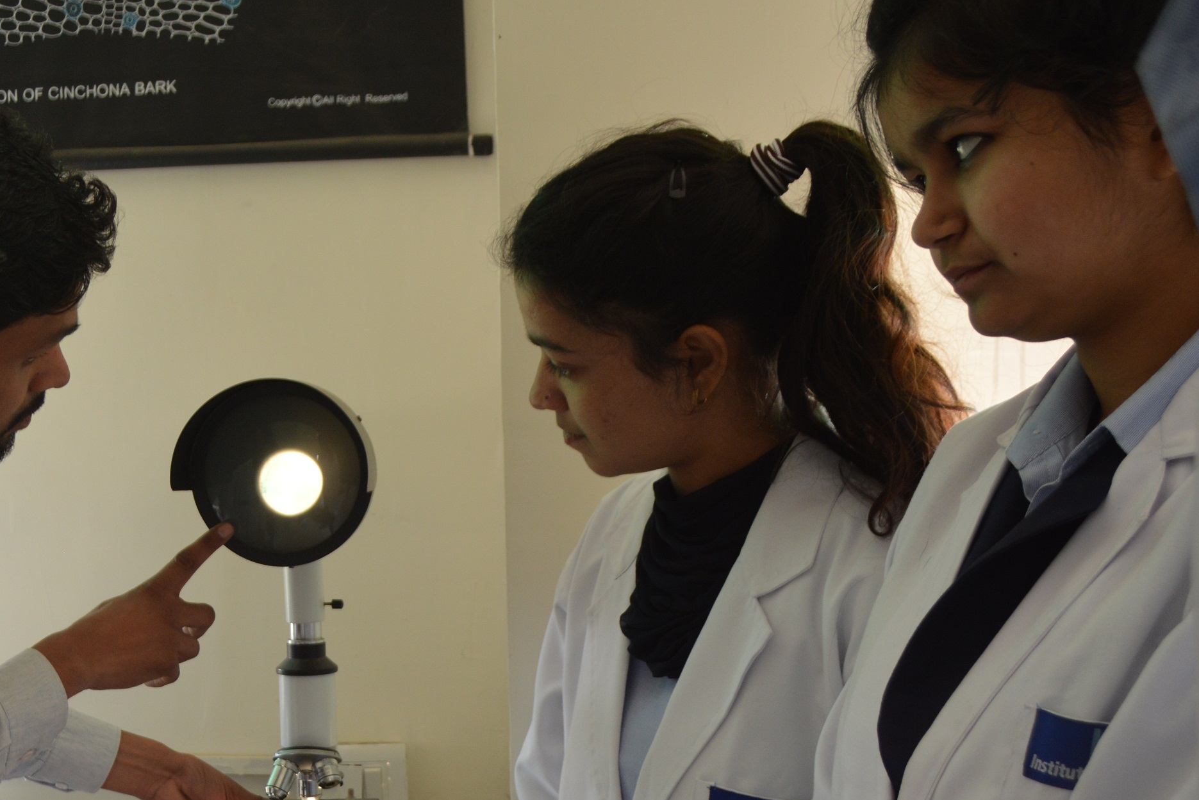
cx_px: 297
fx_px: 1765
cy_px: 620
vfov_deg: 25.2
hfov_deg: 36.6
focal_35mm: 53
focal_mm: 22
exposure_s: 1/50
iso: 400
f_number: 4
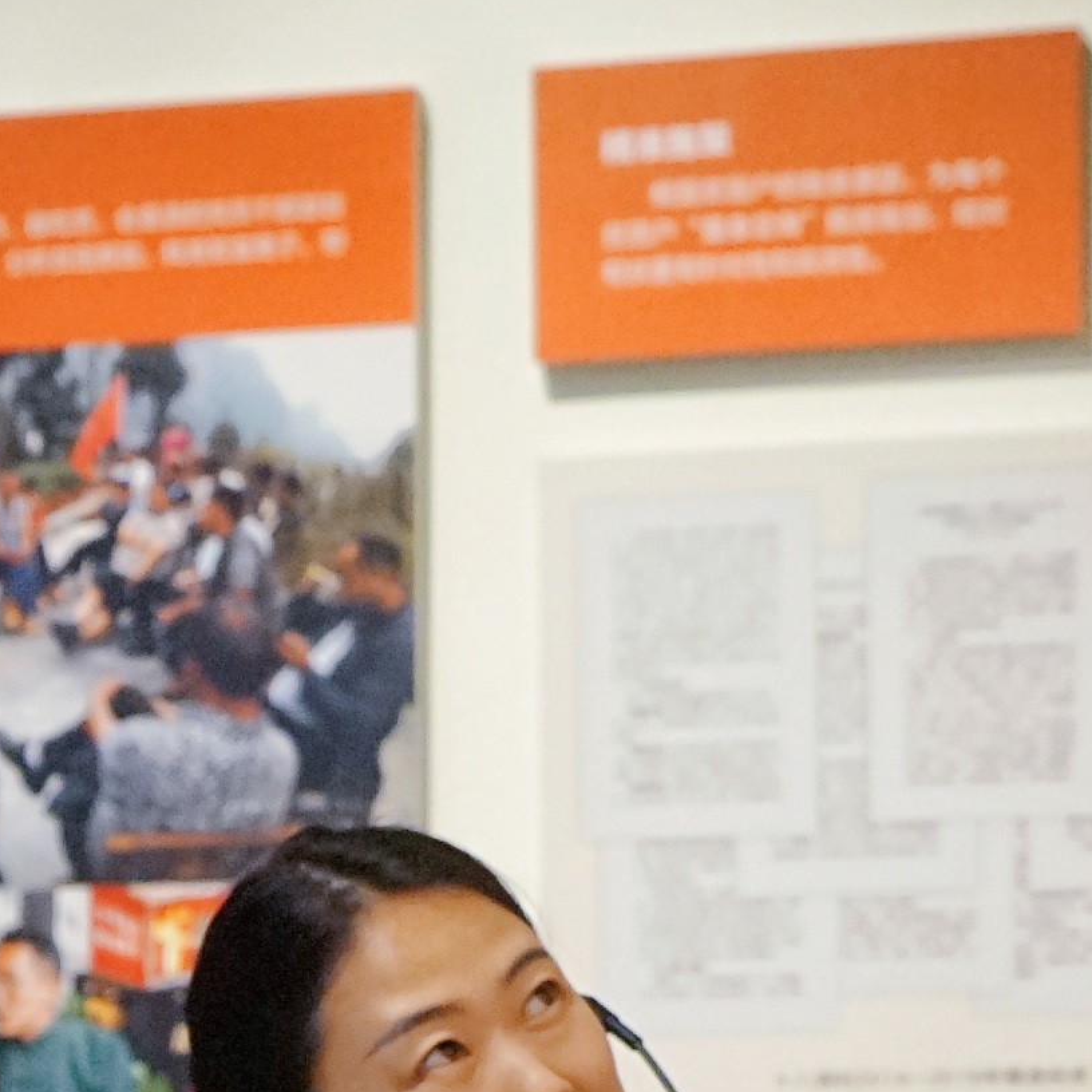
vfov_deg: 11.4
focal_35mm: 150
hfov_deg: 11.5
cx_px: 12
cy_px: 1361
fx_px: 5354
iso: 2500
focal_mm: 36
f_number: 4
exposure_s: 1/160
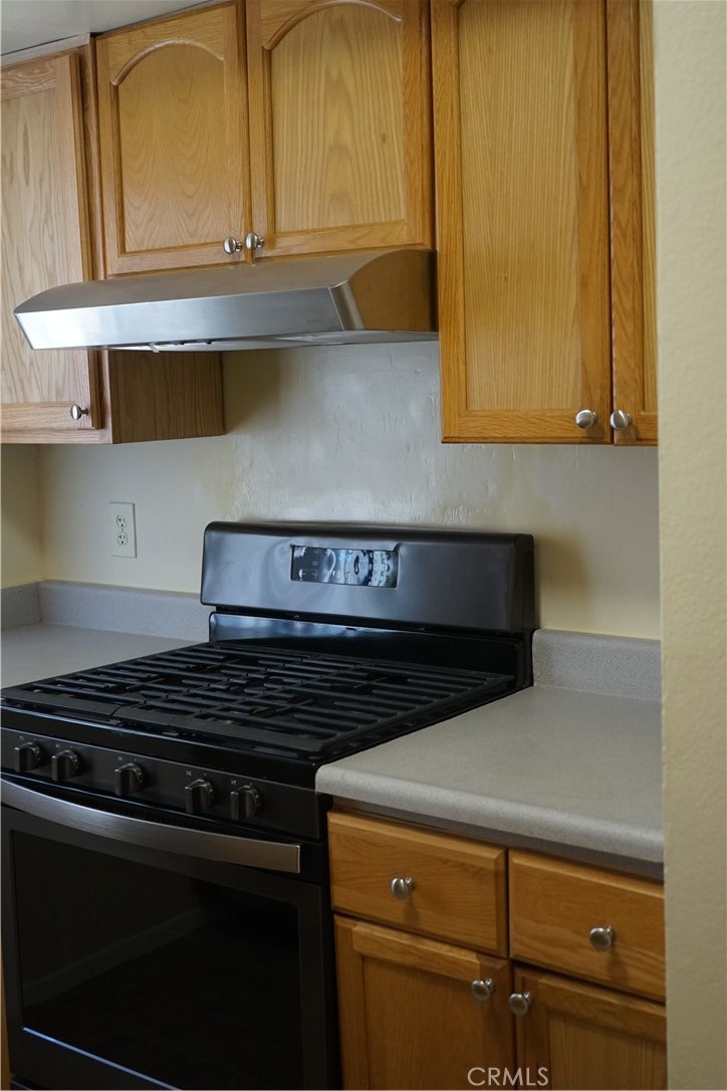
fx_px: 1302
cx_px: 364
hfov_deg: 31.2
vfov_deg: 45.4
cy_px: 546
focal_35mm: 43
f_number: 4.5
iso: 1600
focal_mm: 43
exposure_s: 1/160
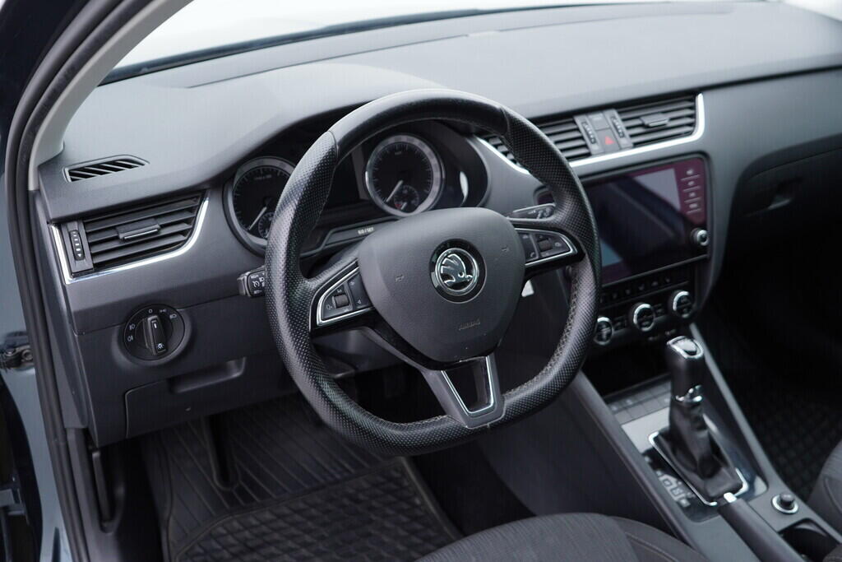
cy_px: 281
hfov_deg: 53.1
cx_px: 421
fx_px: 842
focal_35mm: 36
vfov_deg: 36.9
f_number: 2.8
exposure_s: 1/40
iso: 160
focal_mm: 24
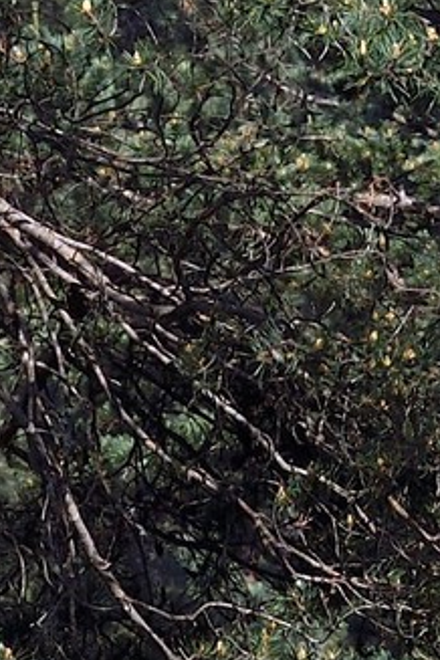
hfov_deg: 1.6
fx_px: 16150
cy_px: 2187
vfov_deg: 2.3
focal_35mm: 881
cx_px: 347
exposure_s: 1/250
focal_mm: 120
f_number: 10
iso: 200
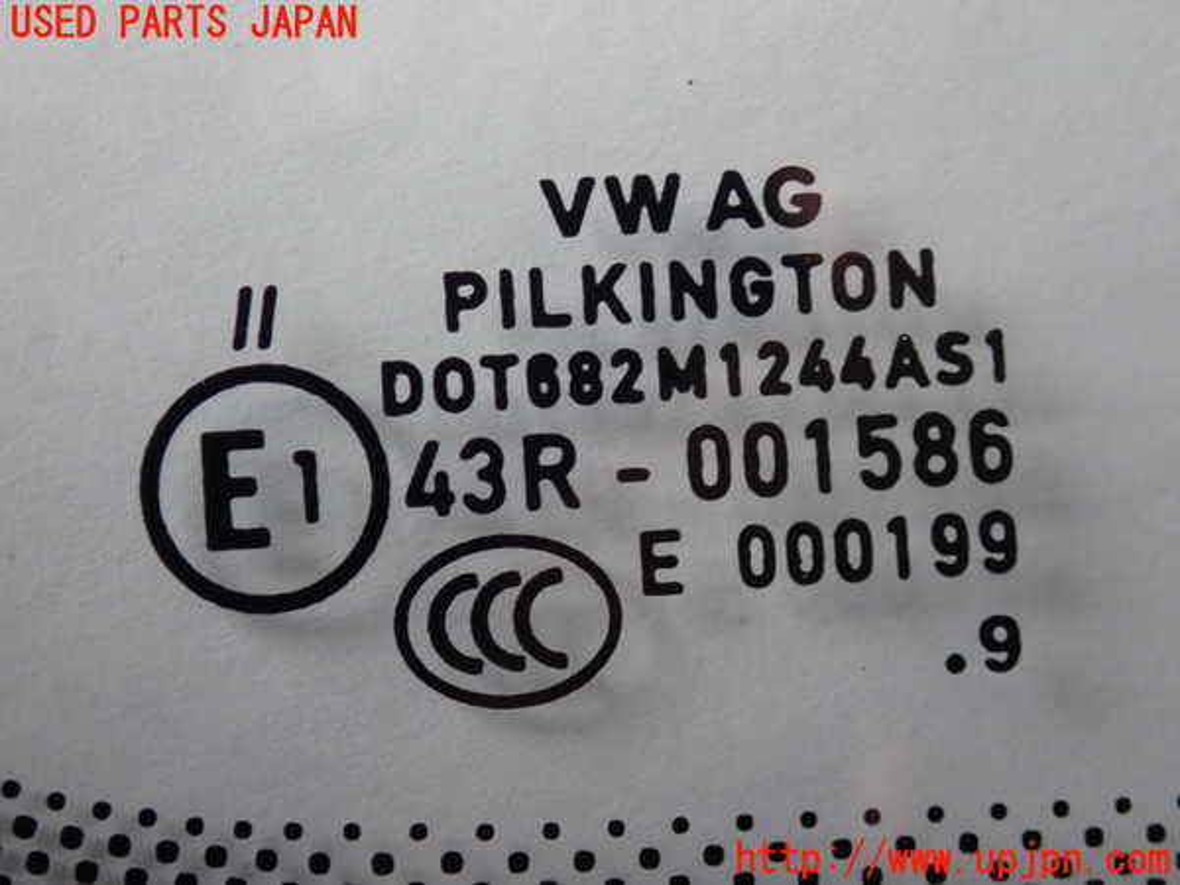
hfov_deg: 20.9
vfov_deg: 15.7
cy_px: 442
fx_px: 3204
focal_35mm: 94
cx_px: 590
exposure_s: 1/125
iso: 200
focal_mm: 16.79
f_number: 4.7
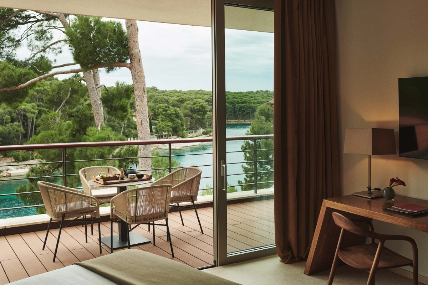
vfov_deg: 37.9
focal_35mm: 35
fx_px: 416
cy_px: 142
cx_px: 214
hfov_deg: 54.4
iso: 200
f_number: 8
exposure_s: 1/50
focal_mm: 35
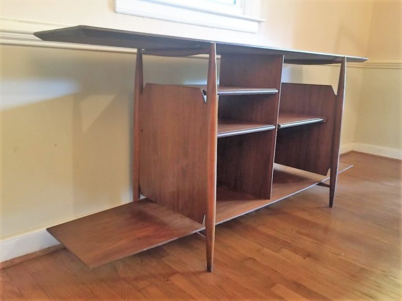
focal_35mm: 29
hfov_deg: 61.7
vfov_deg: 48.2
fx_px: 337
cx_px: 201
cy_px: 150
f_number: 2.2
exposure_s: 1/24
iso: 250
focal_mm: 4.15
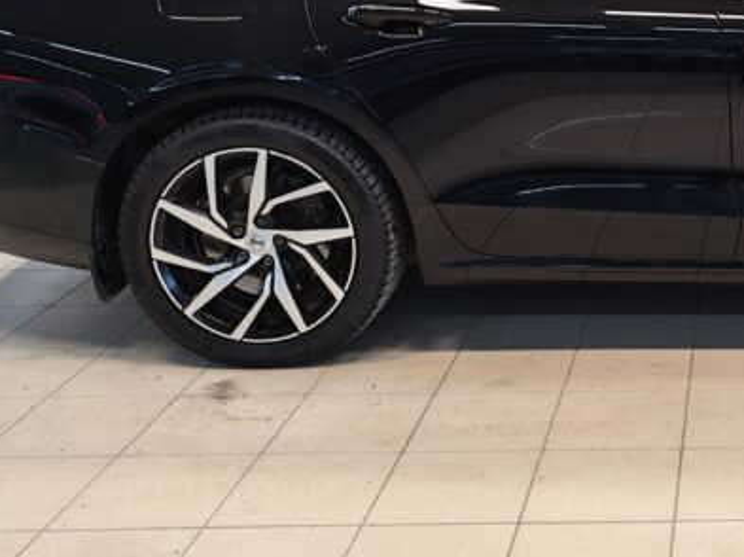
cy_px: 72
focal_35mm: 60
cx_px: 772
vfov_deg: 23.8
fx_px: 1288
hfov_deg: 29.7
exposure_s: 1/50
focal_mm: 5.4
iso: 80
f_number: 1.6
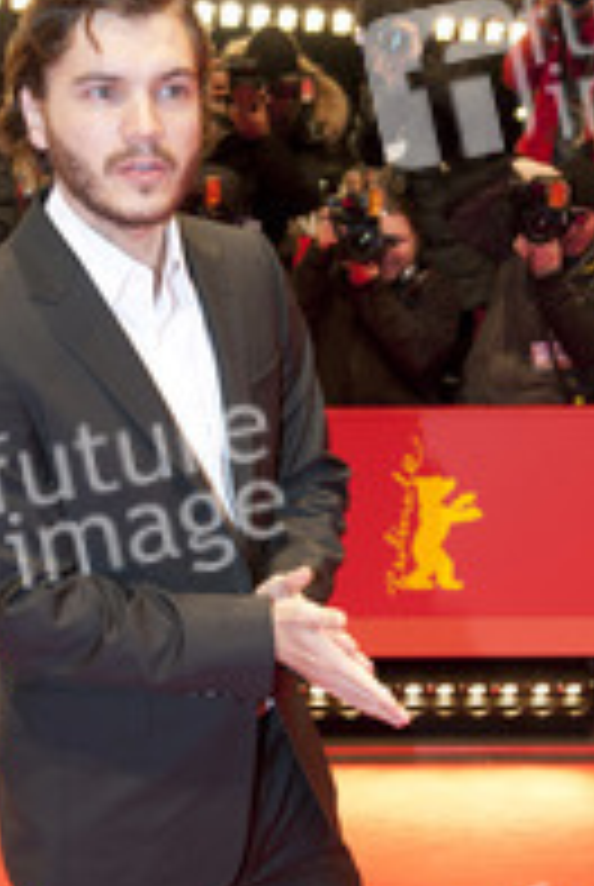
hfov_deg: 18.7
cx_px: 187
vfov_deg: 27.0
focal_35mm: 73
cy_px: 738
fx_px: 1800
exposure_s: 1/160
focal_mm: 36
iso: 1000
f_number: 4.5
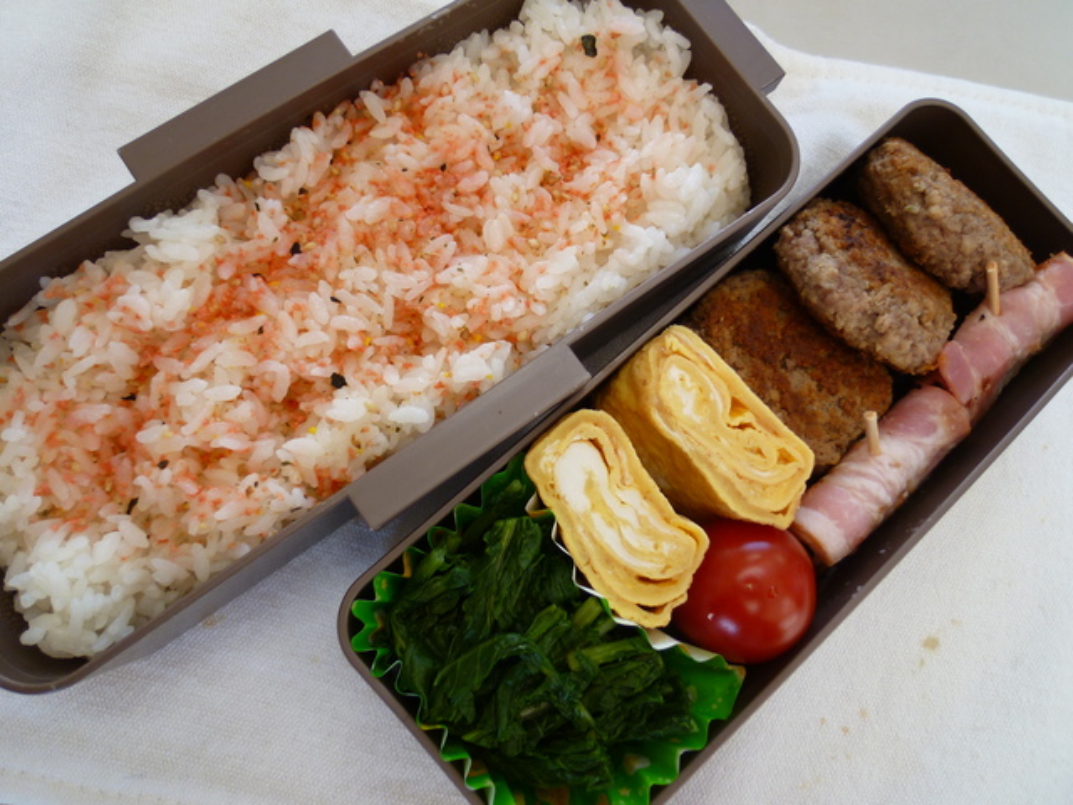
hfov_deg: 71.6
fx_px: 744
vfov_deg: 56.8
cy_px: 402
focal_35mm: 24
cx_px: 536
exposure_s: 1/60
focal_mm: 4.3
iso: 80
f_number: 2.2
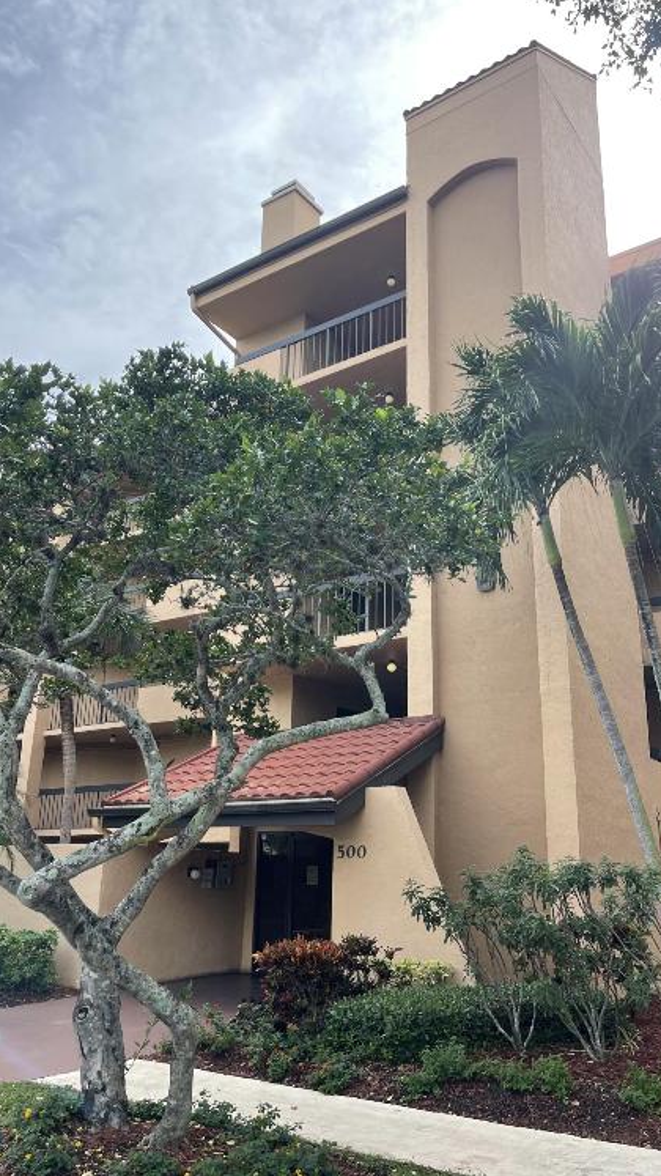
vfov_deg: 67.9
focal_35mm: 28
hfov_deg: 41.5
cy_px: 573
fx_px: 873
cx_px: 349
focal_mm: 5.1
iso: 32
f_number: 1.6
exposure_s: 1/1513
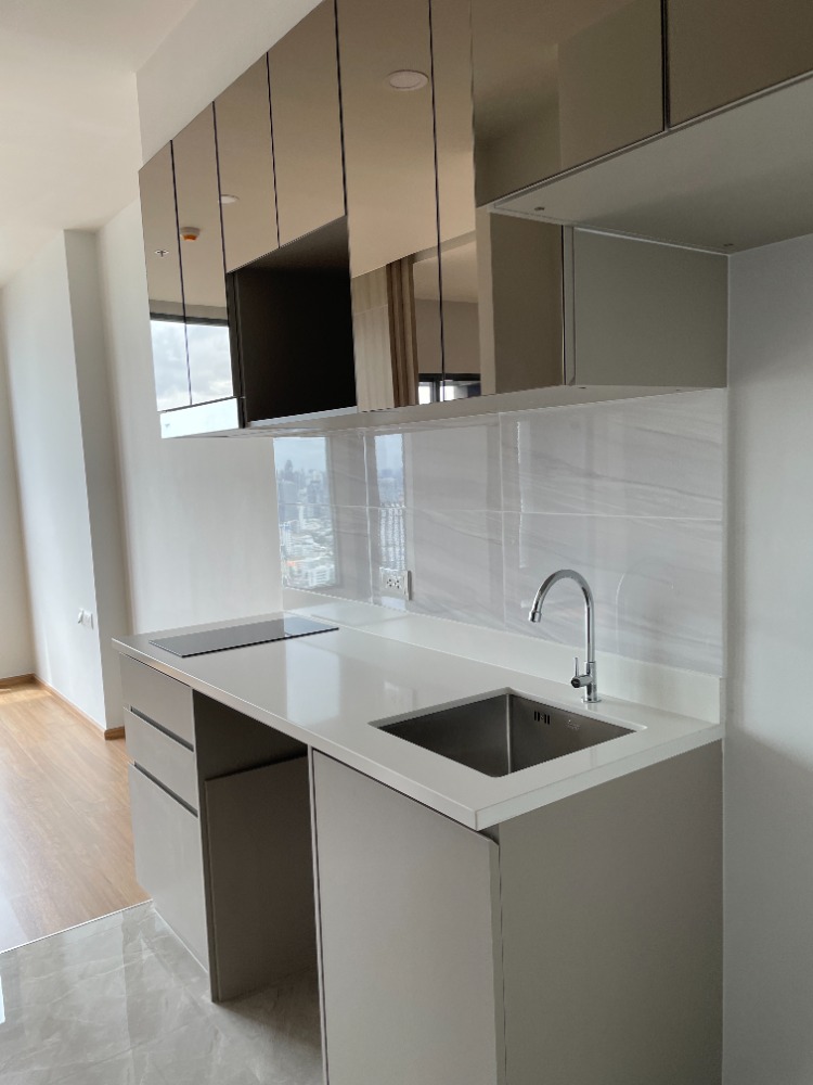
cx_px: 406
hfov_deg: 53.1
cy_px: 542
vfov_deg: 67.3
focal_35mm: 26
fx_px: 814
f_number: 1.6
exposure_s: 1/100
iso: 32
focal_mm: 4.2
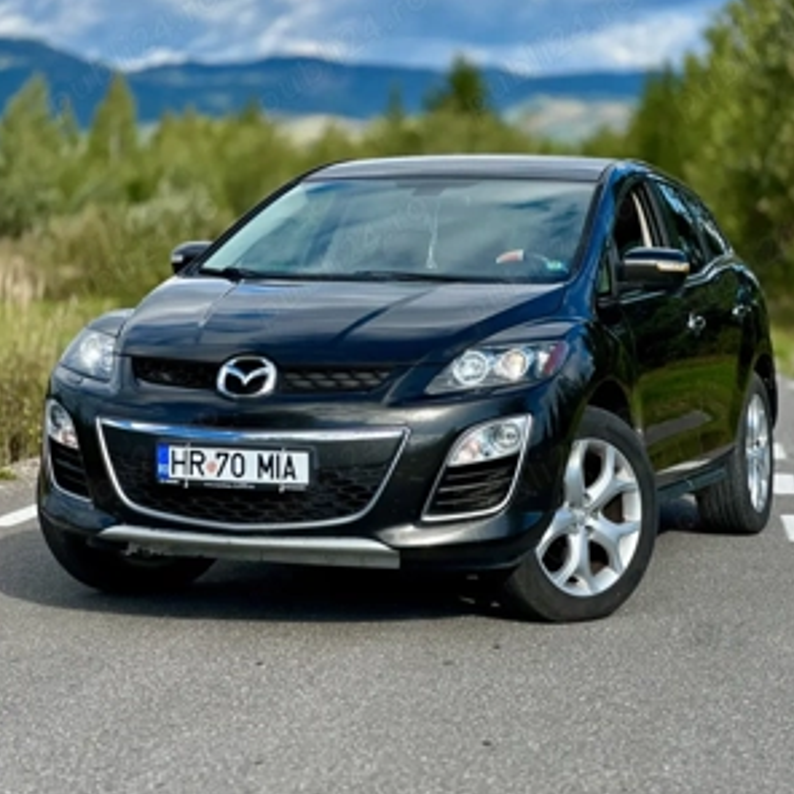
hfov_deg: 18.9
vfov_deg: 18.8
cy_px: 292
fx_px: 2387
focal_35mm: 92
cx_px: 394
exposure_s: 1/501
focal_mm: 9
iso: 32
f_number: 2.8
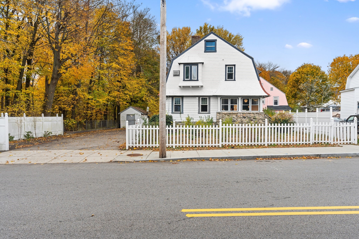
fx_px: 209
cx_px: 180
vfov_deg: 59.5
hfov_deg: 81.2
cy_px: 120
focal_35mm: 21
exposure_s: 1/160
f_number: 8
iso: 640
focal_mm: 21
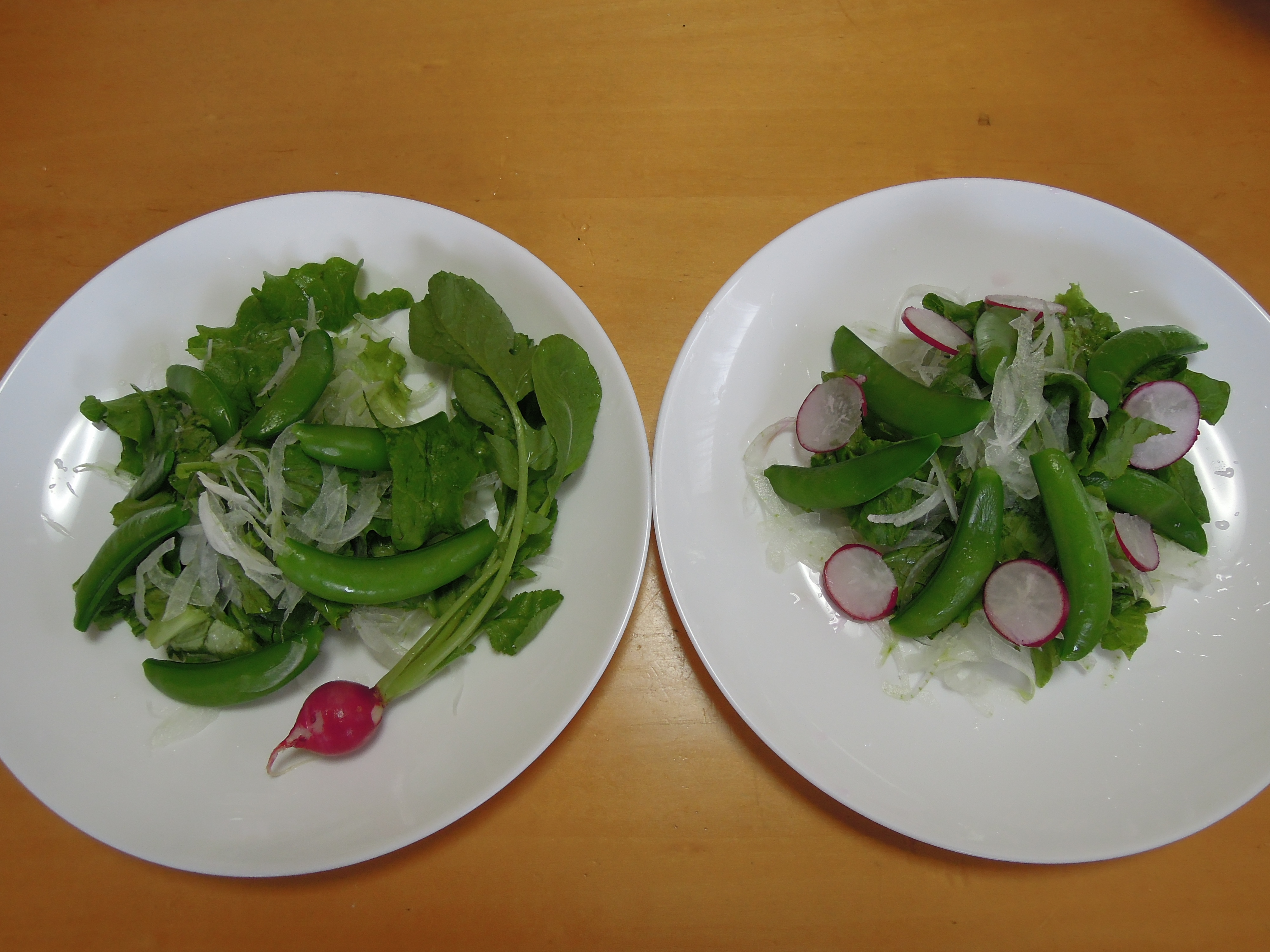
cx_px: 635
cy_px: 476
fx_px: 881
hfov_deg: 71.6
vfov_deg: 56.8
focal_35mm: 24
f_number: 2.8
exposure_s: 1/80
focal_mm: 4.3
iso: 160
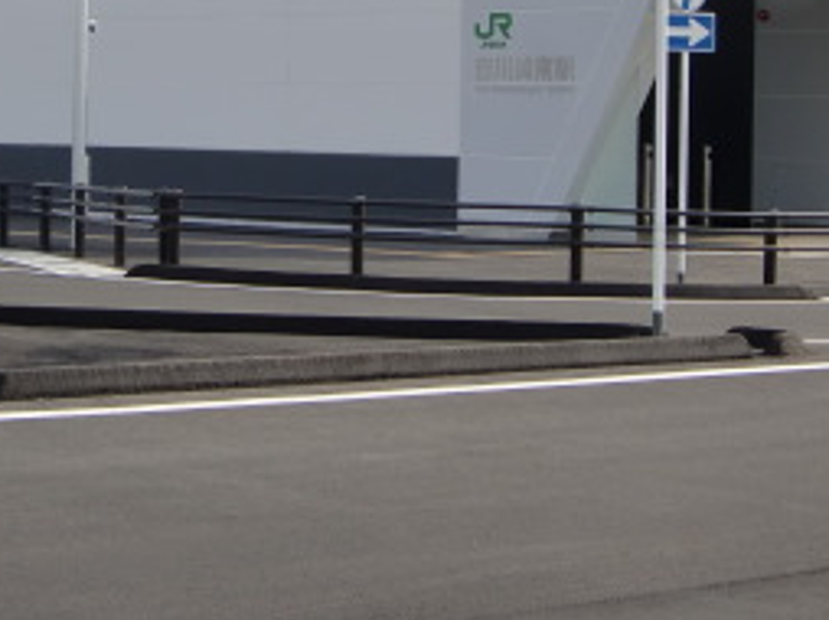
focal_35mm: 116
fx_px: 2775
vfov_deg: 12.7
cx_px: 264
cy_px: 108
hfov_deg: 16.9
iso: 64
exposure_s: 1/640
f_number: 3.3
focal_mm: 8.2
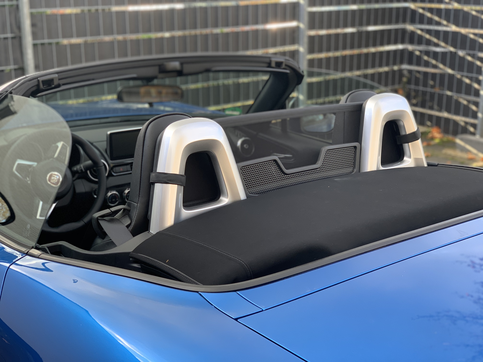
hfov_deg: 36.8
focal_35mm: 52
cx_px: 242
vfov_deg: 28.0
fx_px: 726
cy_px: 181
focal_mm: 6
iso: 50
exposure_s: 1/122
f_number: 2.4
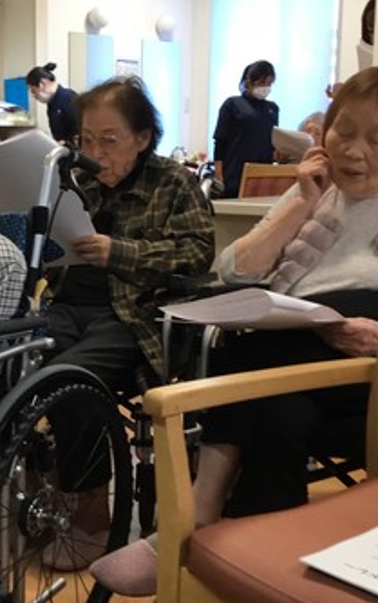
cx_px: 32
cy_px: 314
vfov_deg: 37.5
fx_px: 889
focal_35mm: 54
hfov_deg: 23.3
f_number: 2.4
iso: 50
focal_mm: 3.3
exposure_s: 1/30
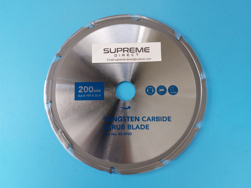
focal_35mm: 24
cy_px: 94
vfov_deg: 56.8
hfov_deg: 71.6
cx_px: 126
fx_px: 174
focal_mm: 5.23
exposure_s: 1/25
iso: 500
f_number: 1.8
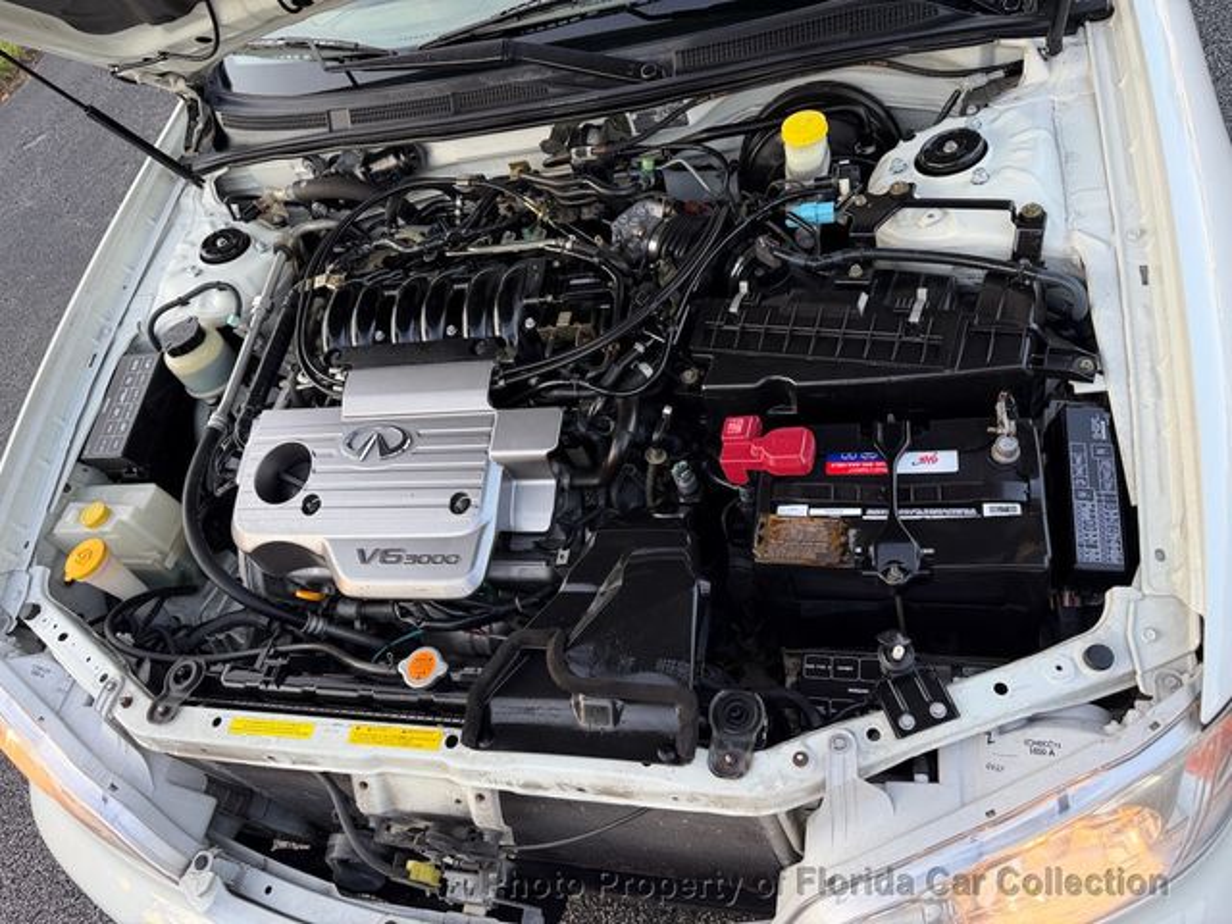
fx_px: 854
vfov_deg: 56.8
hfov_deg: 71.6
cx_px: 616
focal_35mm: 24
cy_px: 462
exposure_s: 1/137
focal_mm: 6.76
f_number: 1.78
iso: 64
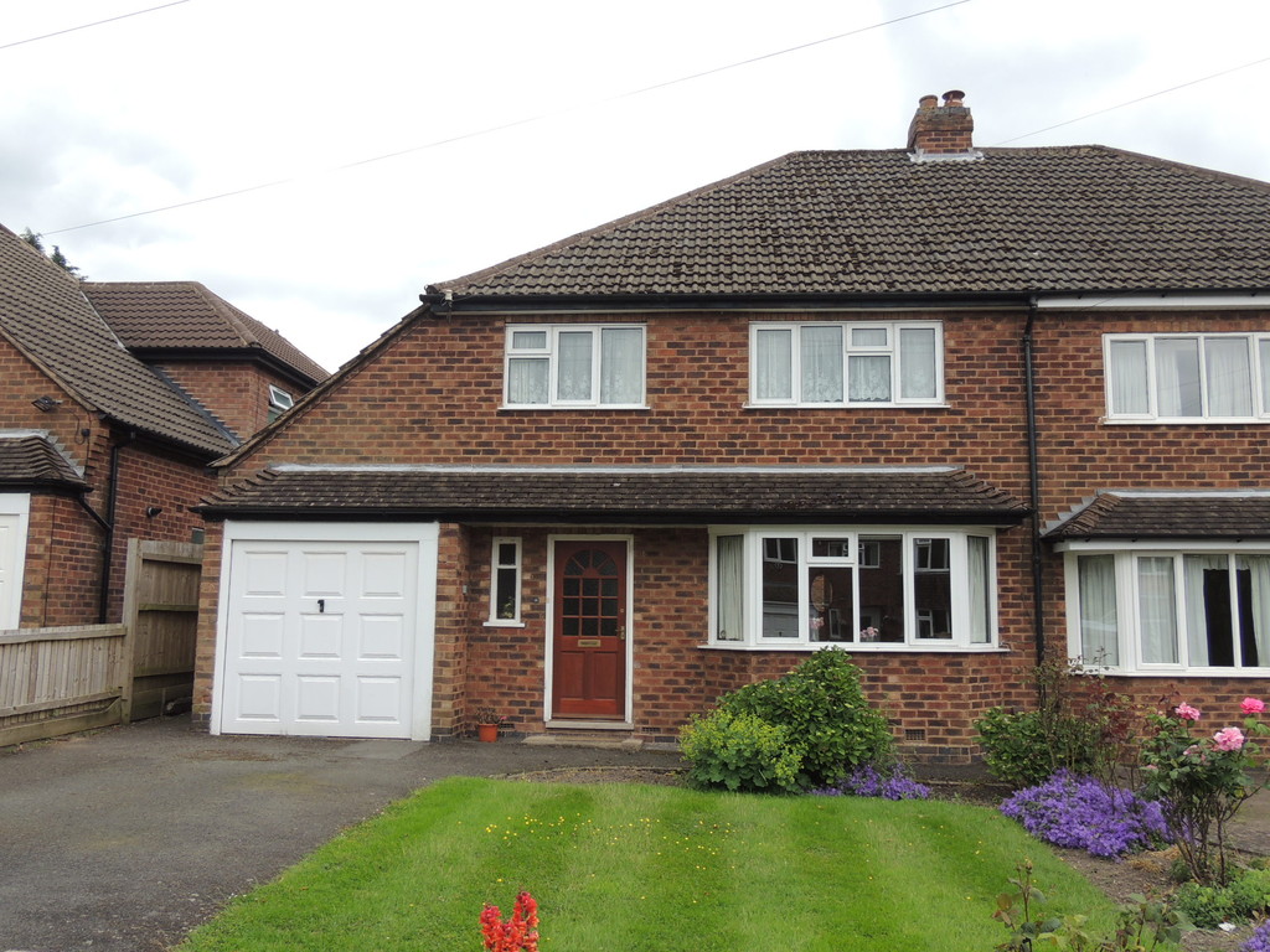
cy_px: 476
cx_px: 635
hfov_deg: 60.0
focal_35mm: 30
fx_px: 1101
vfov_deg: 46.8
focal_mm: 5.3
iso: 100
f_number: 3.1
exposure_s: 1/400
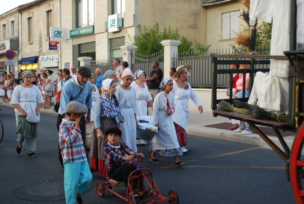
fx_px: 381
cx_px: 152
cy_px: 102
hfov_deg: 43.5
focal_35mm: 45
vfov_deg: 30.0
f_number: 4.8
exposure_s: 1/80
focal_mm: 30
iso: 200
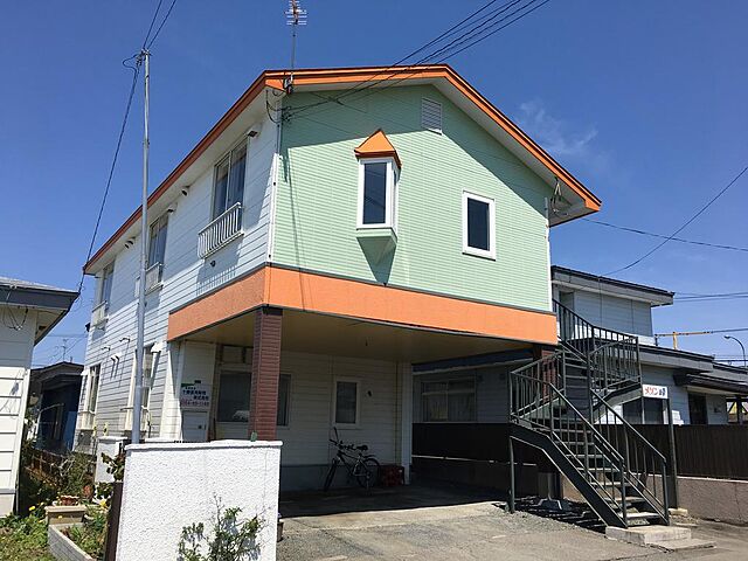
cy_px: 280
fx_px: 627
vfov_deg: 48.2
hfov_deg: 61.7
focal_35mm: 29
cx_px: 374
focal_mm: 4.15
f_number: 2.2
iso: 25
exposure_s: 1/2331
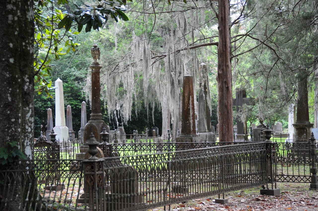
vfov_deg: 14.7
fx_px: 820
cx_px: 159
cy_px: 106
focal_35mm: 93
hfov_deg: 21.9
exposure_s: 1/80
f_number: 4.8
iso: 400
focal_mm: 62
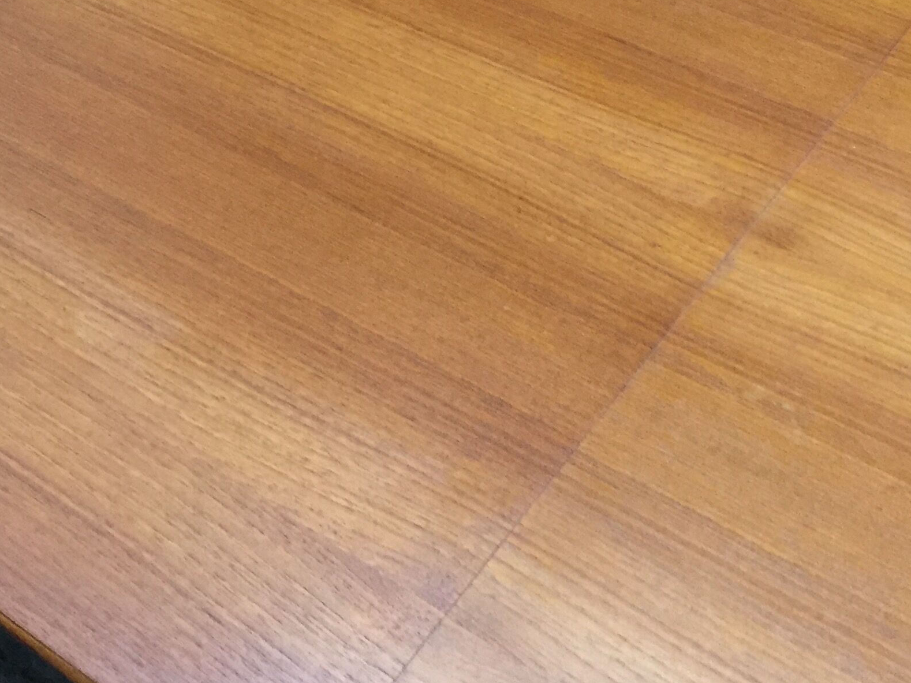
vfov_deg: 24.0
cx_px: 415
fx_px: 1579
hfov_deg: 32.2
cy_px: 117
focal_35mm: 60
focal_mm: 4.15
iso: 250
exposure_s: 1/33
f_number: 2.2
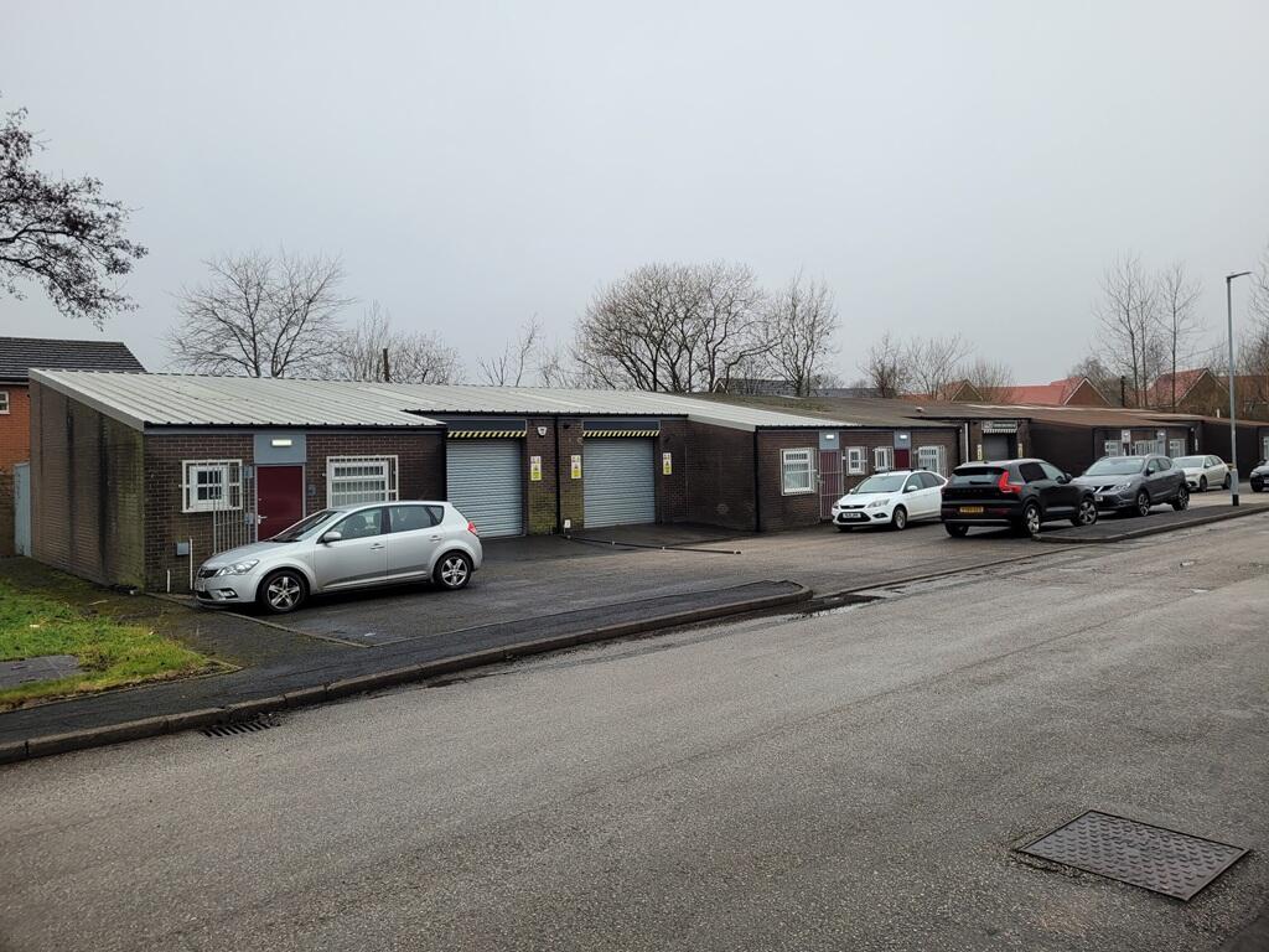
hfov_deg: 67.3
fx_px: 953
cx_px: 634
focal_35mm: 26
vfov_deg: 53.1
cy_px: 476
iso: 40
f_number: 1.8
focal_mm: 5.4
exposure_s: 1/324
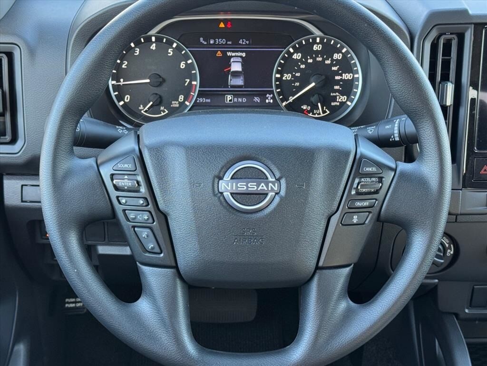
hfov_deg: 39.7
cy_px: 183
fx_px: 675
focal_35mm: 48
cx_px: 244
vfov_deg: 30.3
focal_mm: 6.76
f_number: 1.78
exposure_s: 1/60
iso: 100
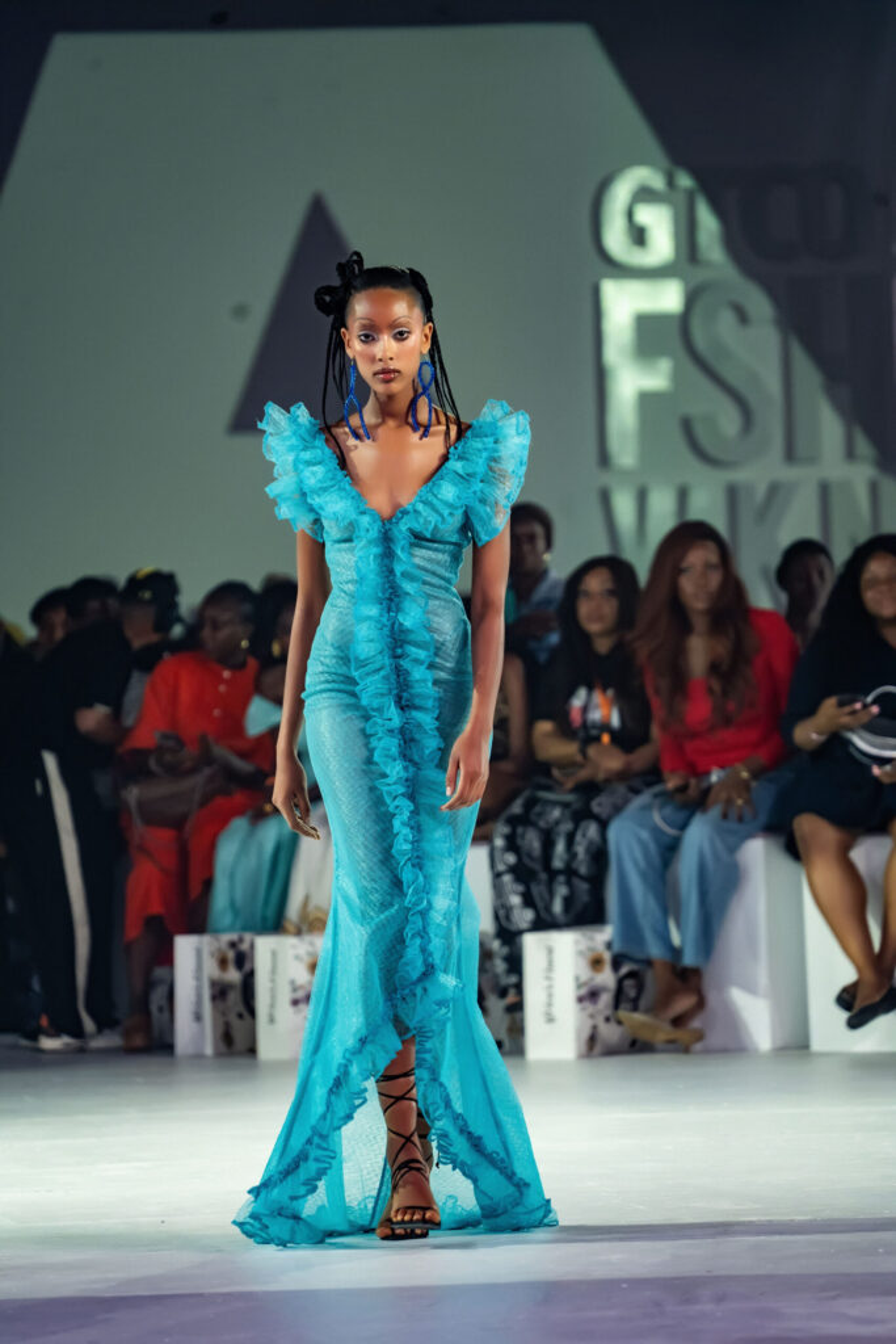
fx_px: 8919
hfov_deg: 5.8
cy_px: 672
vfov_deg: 8.6
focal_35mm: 239
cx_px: 448
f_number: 5.6
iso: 4000
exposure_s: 1/250
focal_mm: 239
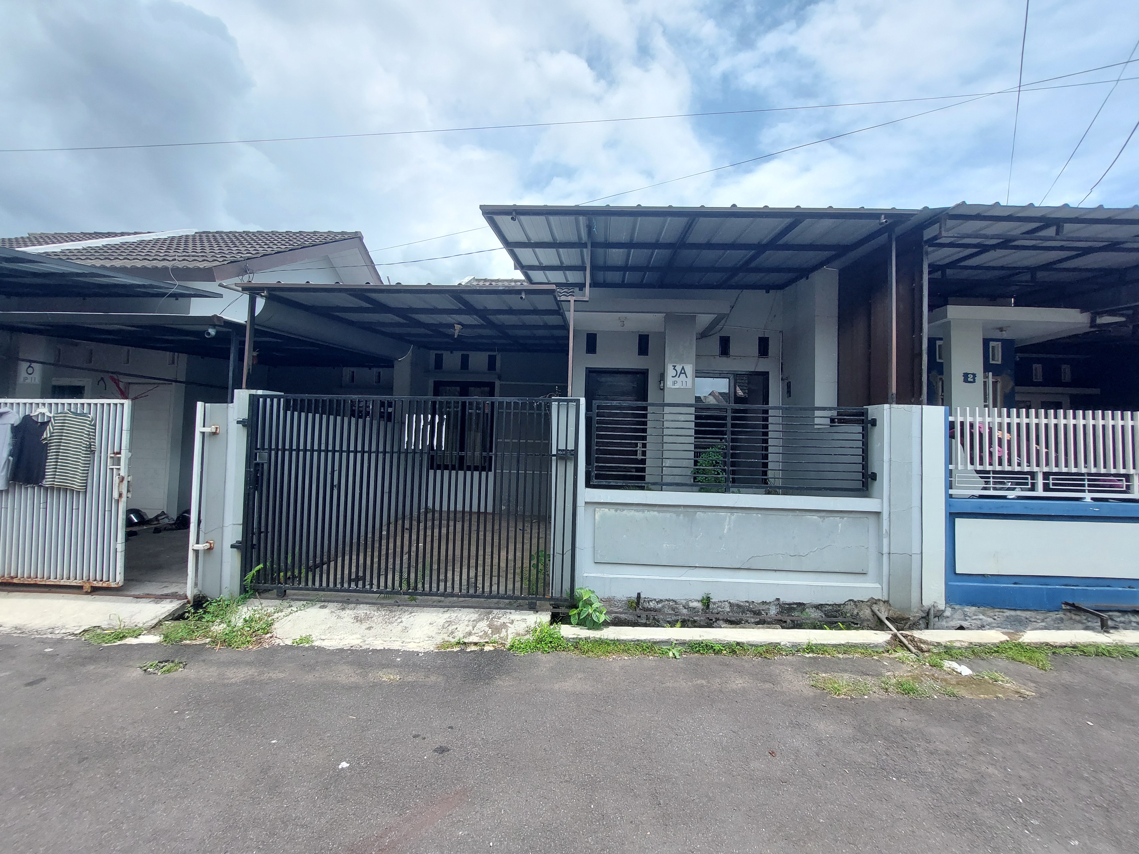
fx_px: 428
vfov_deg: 89.9
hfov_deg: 106.2
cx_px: 570
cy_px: 427
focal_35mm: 13
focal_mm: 1.74
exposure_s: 1/817
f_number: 2.2
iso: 50
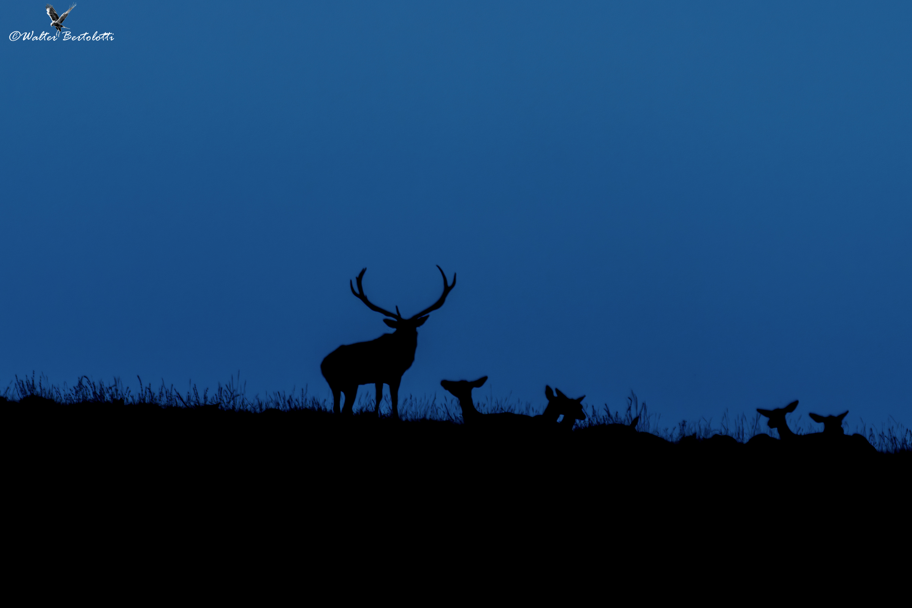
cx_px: 456
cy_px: 304
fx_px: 14186
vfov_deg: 2.5
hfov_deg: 3.7
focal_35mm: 560
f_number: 8
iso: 125
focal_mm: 560
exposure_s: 1/500
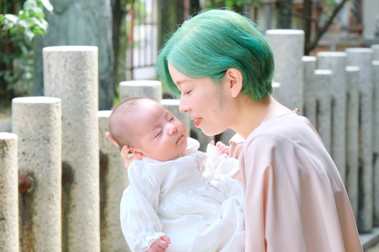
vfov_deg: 11.4
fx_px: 1263
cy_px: 126
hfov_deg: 17.1
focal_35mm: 120
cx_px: 190
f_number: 5.6
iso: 1600
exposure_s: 1/250
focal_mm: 80
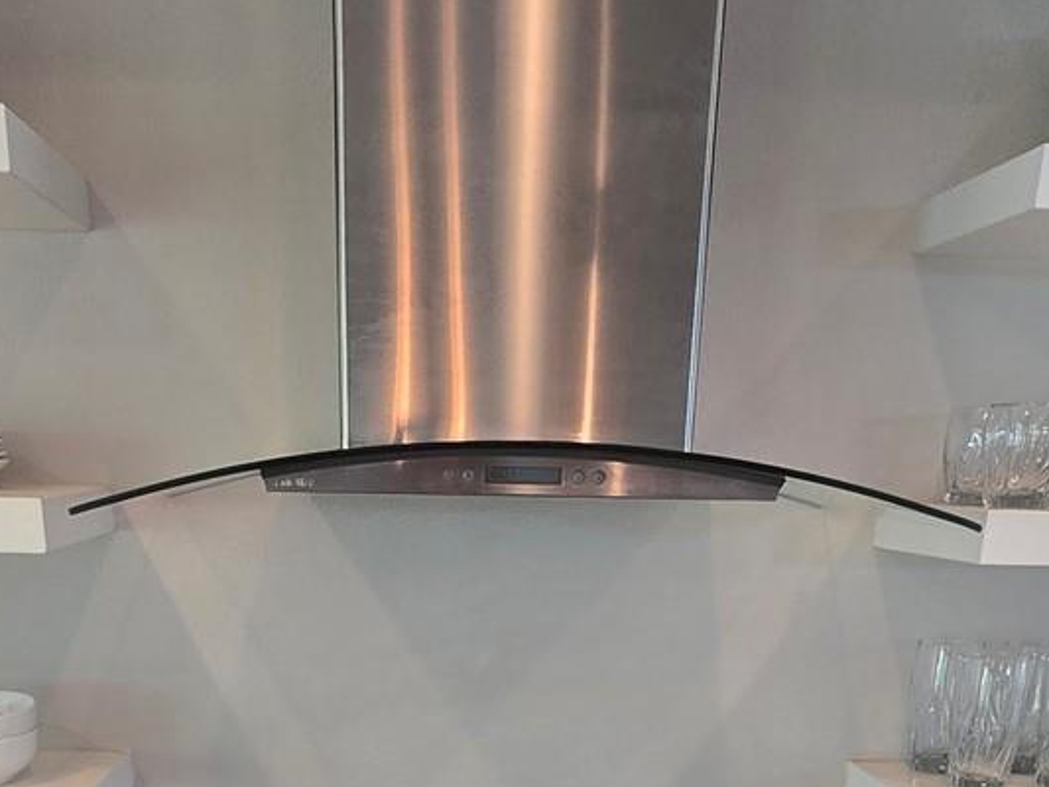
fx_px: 1182
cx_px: 459
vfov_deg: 30.9
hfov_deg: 47.7
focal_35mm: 39
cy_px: 952
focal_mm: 2.2
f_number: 2.2
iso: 125
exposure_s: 1/60
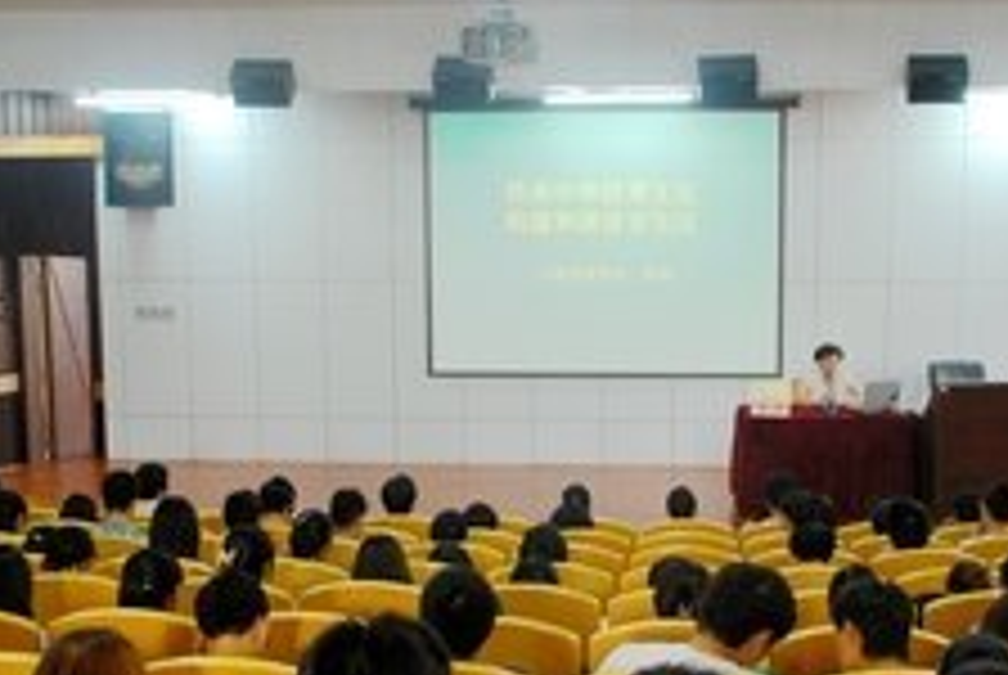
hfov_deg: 33.9
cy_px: 378
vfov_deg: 23.1
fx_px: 1654
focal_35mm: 59
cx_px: 558
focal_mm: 22
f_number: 3.8
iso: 320
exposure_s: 1/10
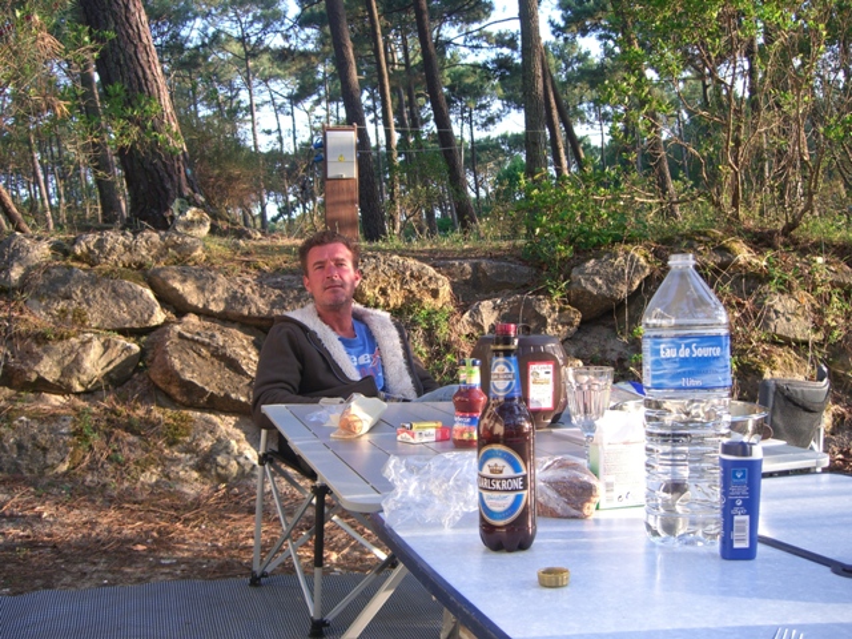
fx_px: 935
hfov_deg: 49.0
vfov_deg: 37.7
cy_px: 320
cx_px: 426
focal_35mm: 38
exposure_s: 1/100
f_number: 2.8
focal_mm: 7.9
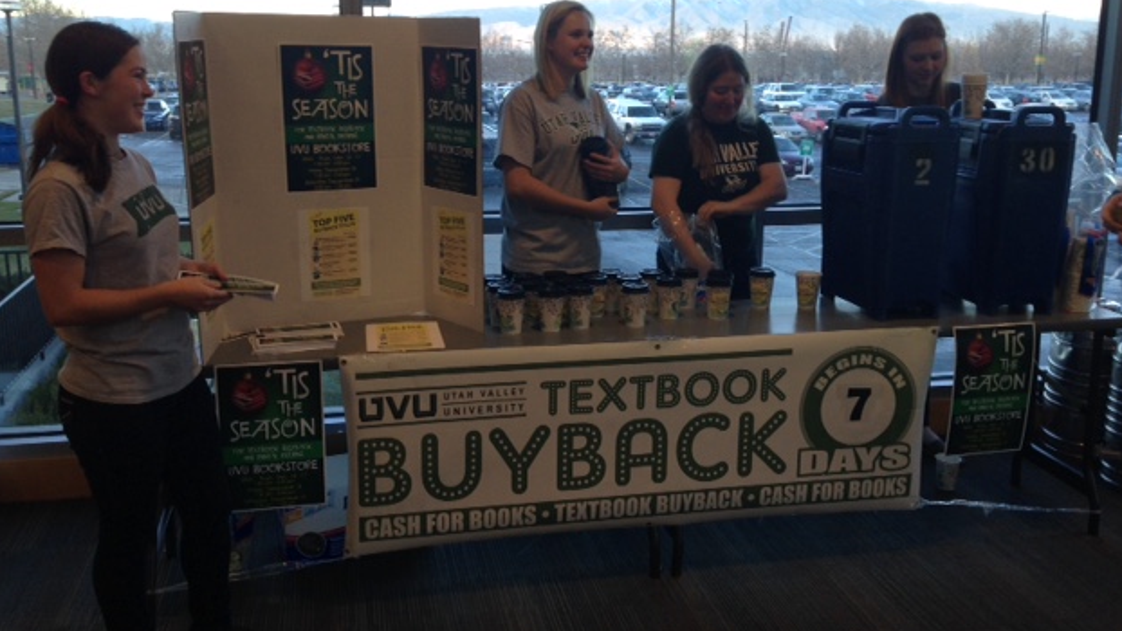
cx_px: 561
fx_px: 1101
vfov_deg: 32.0
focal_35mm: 37
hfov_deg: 54.0
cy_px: 278
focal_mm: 4.12
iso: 50
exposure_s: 1/60
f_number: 2.4
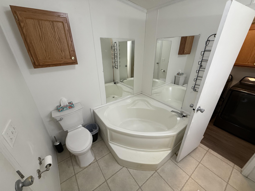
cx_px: 128
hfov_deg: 102.1
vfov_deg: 85.7
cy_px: 96
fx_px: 103
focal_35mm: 14
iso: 200
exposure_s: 1/60
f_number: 2.2
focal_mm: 2.22
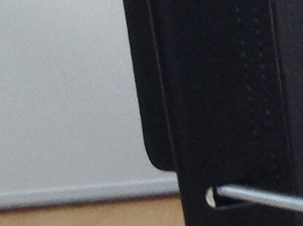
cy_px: 446
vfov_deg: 6.7
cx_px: 579
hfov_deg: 8.7
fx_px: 1889
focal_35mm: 216
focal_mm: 4.28
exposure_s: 1/15
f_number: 2.4
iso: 100
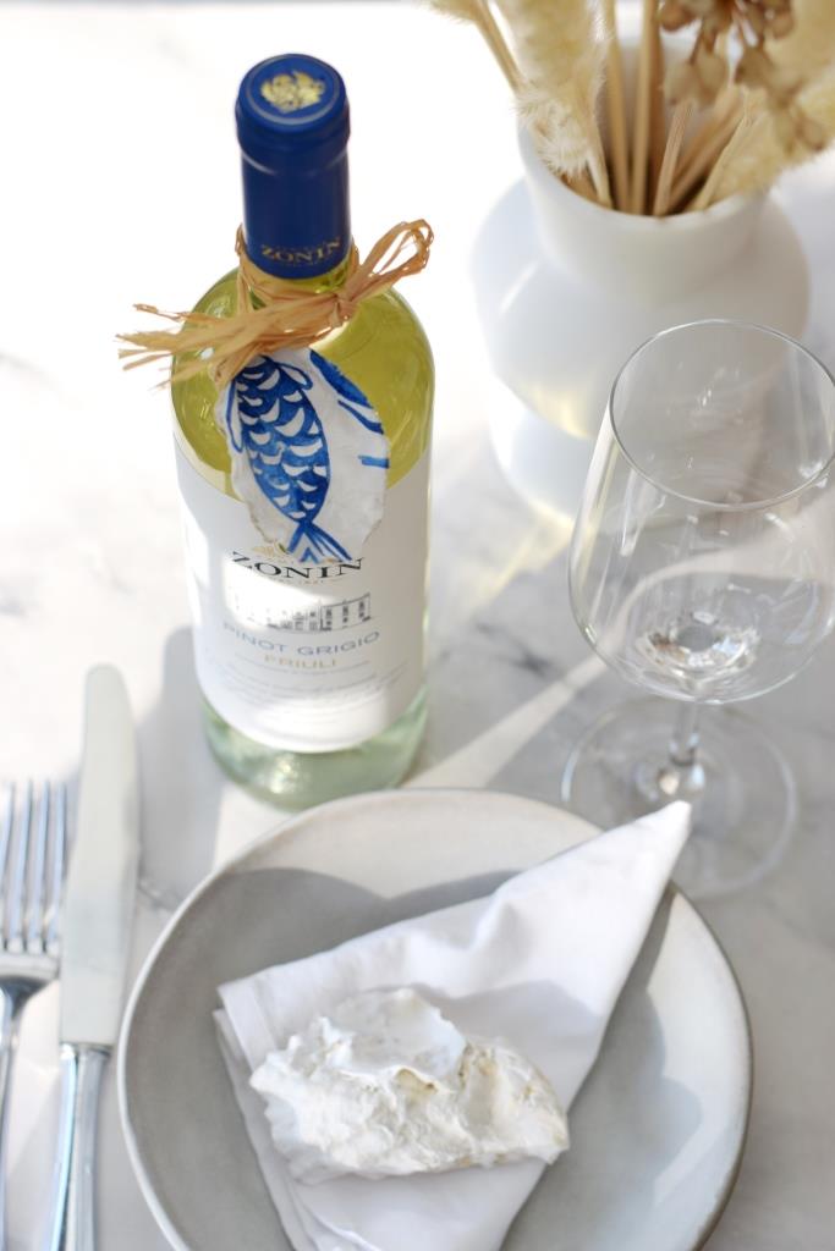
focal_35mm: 75
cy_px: 626
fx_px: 2608
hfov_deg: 18.2
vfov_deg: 27.0
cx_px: 418
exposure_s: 1/400
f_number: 3.5
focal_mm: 50
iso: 200
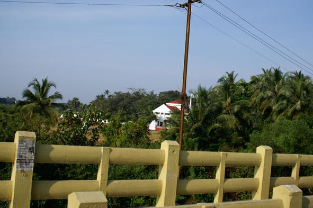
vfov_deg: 34.1
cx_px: 160
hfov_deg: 49.6
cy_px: 97
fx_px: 339
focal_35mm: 39
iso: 200
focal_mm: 24
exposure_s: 1/4000
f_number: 3.5
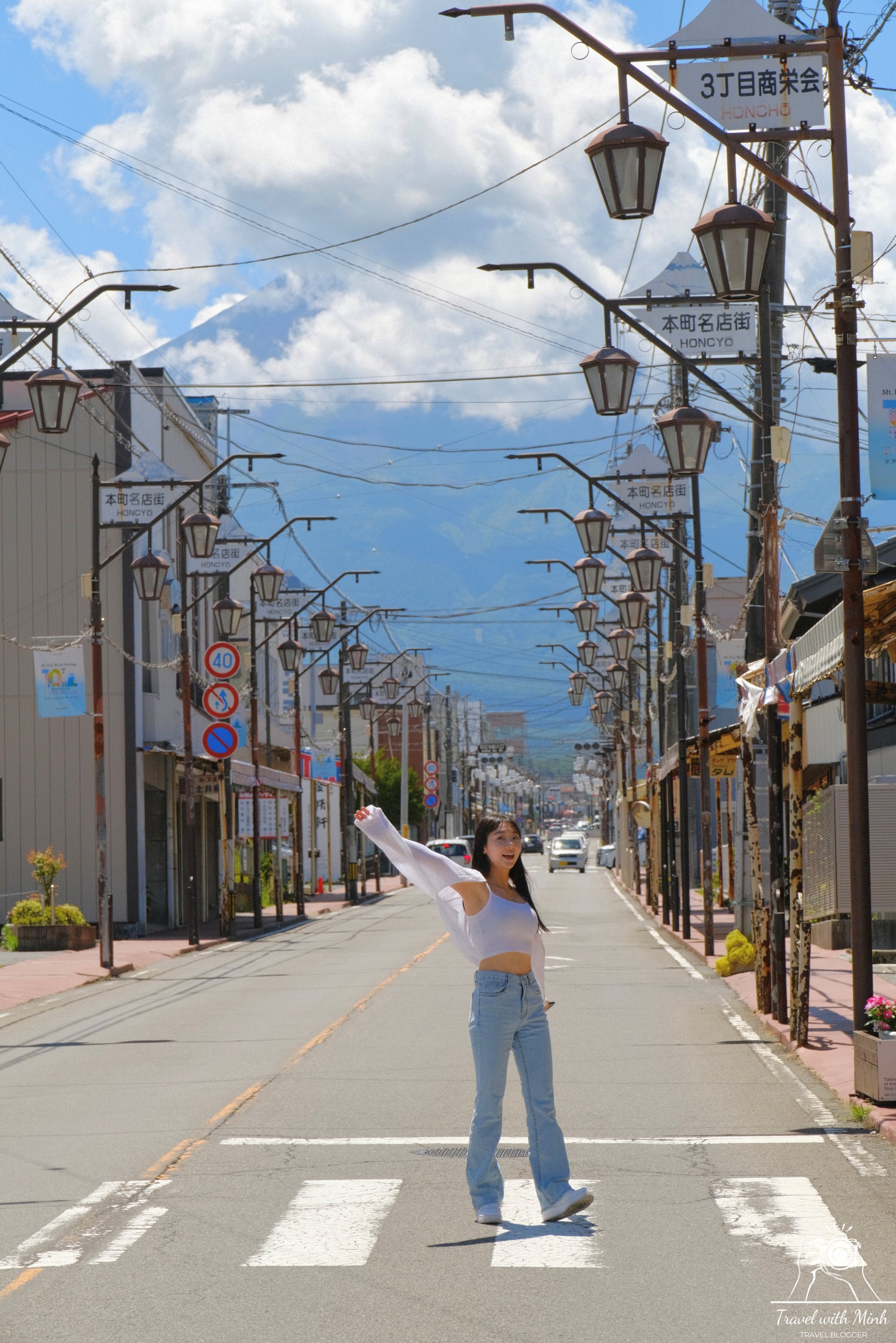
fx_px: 3920
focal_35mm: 105
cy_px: 672
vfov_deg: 19.5
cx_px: 448
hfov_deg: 13.0
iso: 800
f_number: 8
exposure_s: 1/1800
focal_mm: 70
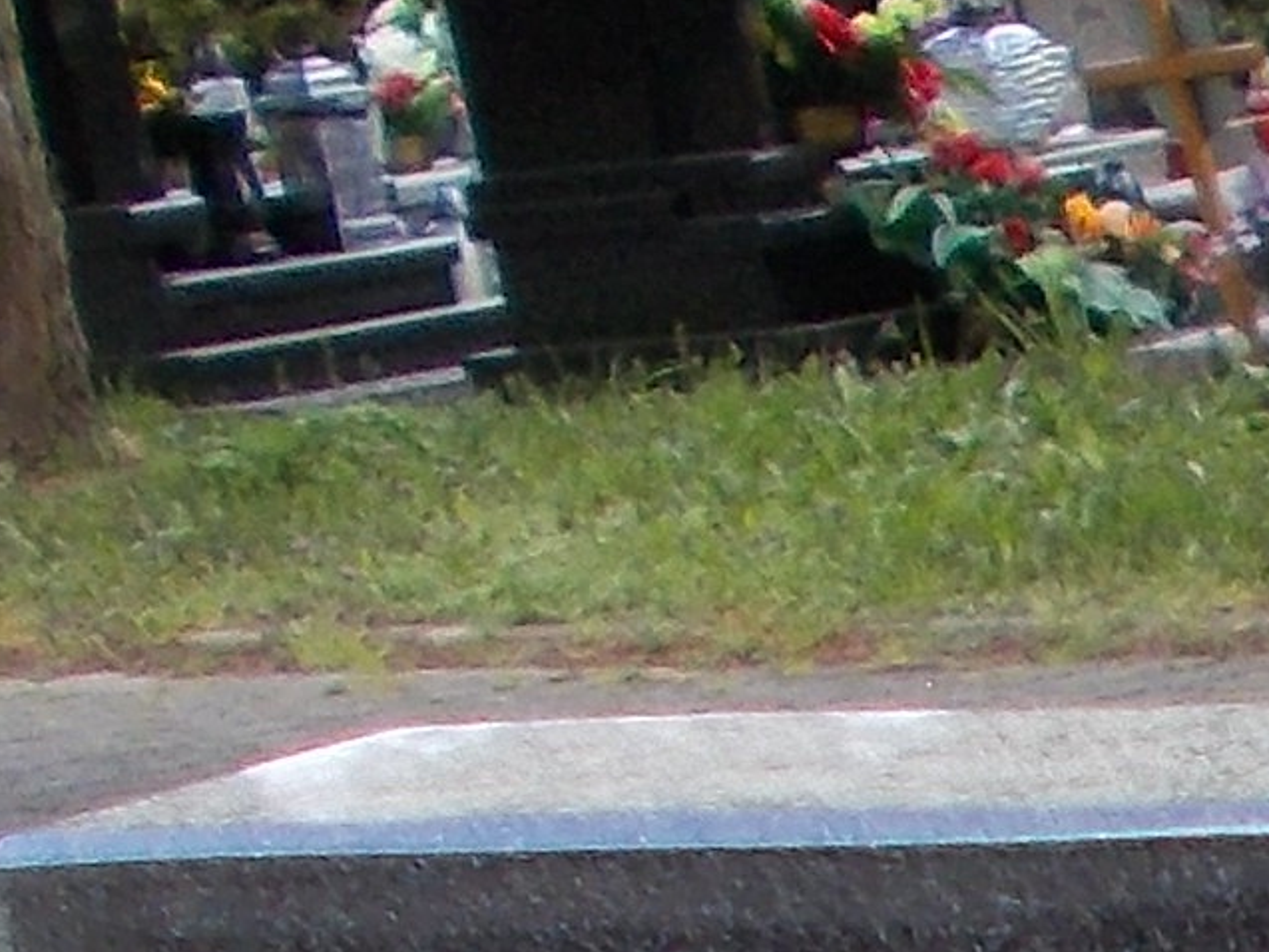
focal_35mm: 217
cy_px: 2850
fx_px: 7957
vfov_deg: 6.3
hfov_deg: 8.4
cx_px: 3060
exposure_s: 1/125
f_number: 3.4
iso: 80
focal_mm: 5.3
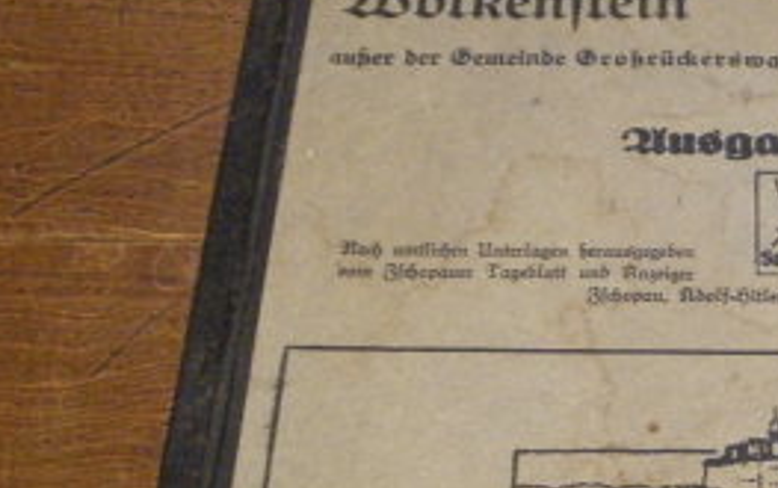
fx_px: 1804
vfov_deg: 15.4
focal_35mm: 85
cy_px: 192
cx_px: 772
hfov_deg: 23.4
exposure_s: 1/20
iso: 400
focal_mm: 5.9
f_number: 3.6
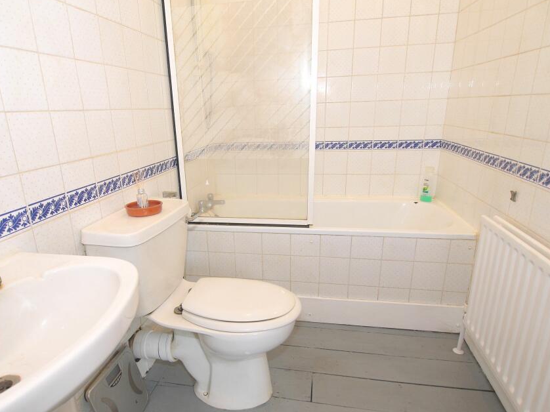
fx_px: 349
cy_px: 224
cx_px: 247
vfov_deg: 61.0
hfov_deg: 76.2
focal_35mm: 22
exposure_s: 1/60
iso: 100
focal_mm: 9
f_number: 4
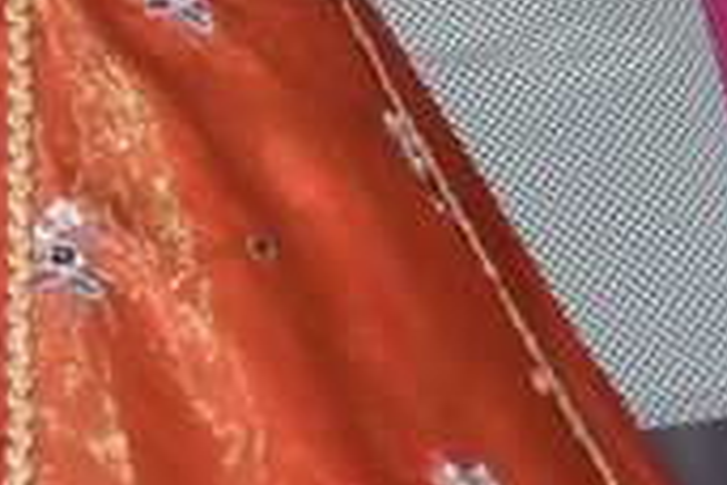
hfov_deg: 11.0
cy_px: -908
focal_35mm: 162
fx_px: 3271
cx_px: -944
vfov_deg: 7.5
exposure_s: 1/100
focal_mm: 18
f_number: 3.5
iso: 800
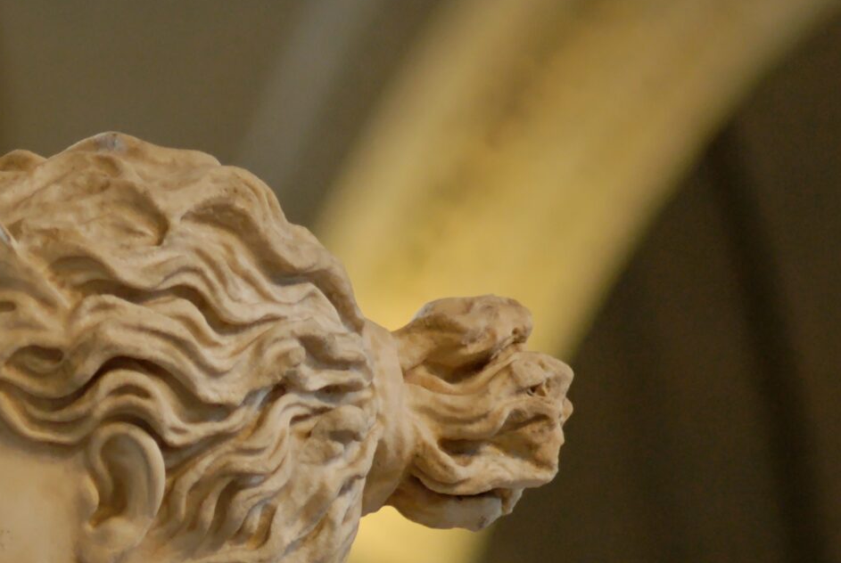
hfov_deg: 4.8
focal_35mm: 427
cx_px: -257
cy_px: 629
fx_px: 9999
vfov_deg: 3.2
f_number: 3.2
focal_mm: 105
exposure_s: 1/80
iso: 500
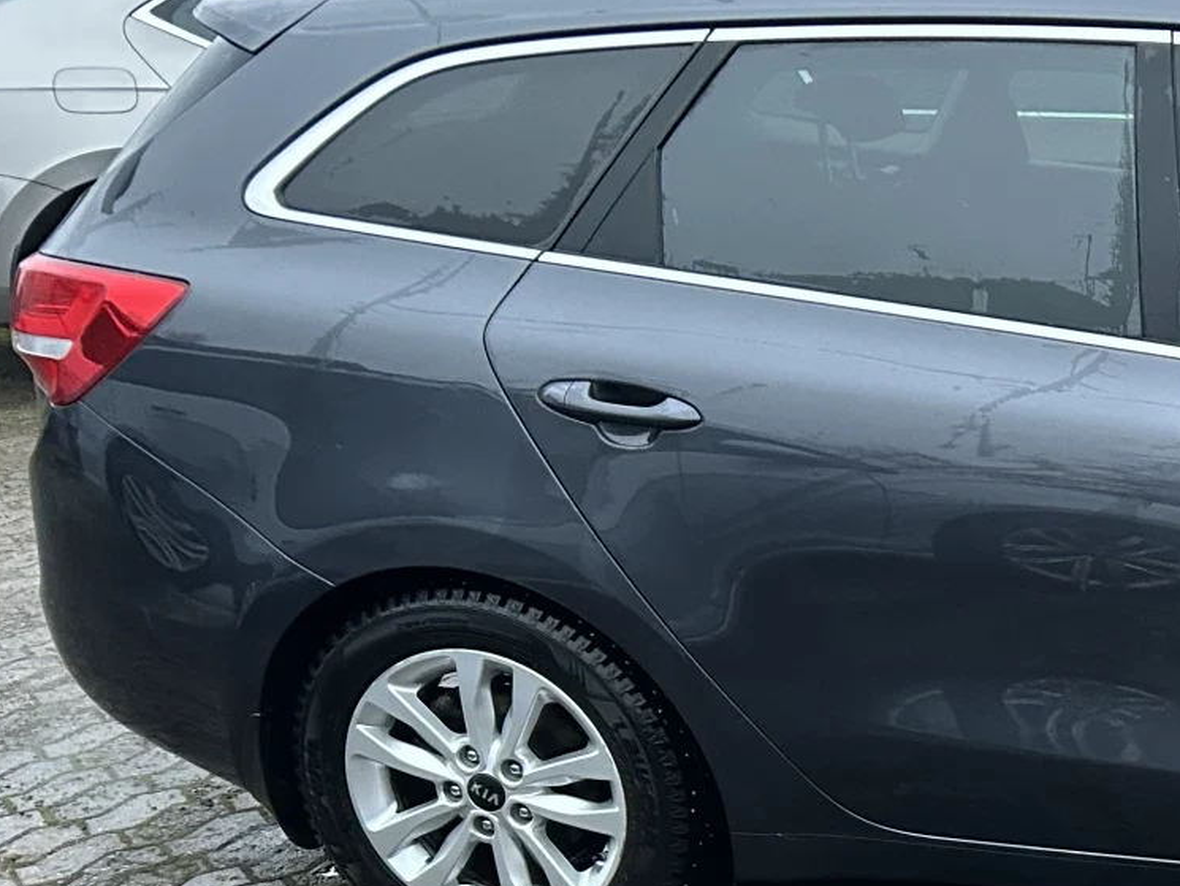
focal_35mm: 67
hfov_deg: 25.3
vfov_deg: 21.2
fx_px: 2284
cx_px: 1502
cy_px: 883
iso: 320
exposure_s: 1/60
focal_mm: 5.7
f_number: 1.5
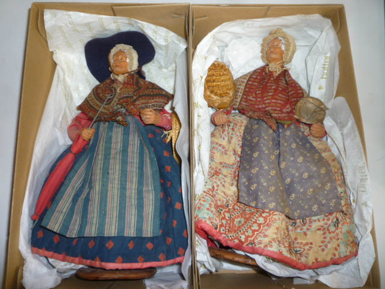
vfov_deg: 48.2
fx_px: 323
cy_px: 144
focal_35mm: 29
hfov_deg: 61.7
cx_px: 192
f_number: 3.3
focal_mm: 5.2
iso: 100
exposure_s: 1/30
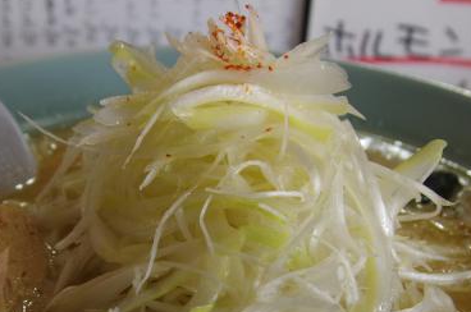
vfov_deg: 15.3
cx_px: 159
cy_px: 270
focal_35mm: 88
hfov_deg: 23.1
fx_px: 1149
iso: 560
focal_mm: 23.75
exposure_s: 1/60
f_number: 4
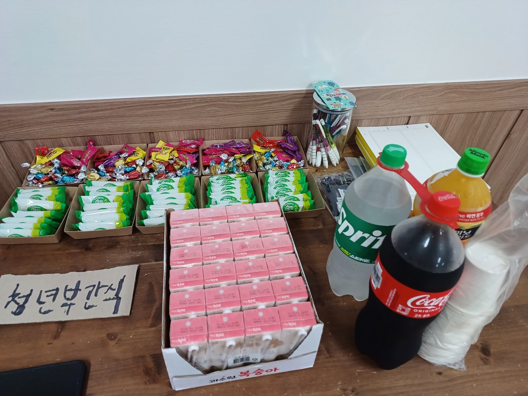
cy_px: 198
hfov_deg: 73.9
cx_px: 264
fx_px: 351
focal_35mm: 23
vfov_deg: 58.9
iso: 160
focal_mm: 5.06
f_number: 1.8
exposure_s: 1/60
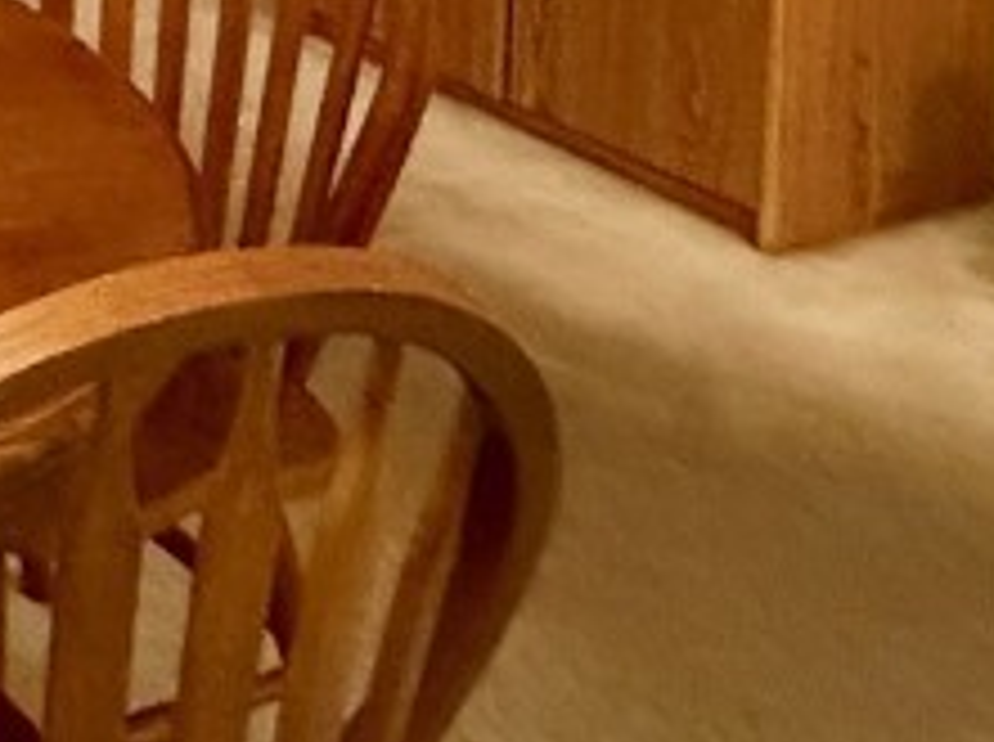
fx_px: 1863
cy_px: -625
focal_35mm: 65
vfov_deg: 17.7
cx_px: -751
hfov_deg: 21.2
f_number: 2.2
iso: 640
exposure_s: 1/60
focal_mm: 2.22
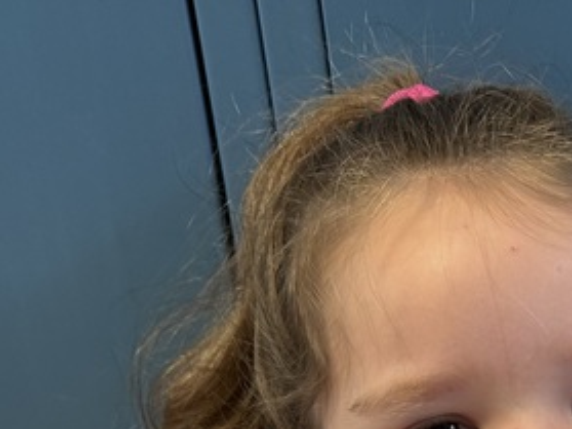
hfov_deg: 20.6
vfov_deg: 14.6
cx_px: 718
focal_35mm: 88
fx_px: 1454
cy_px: 786
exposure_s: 1/60
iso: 250
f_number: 1.78
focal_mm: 6.76
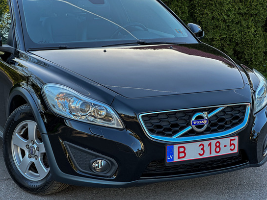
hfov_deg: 23.0
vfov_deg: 17.4
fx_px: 656
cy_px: 105
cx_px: 138
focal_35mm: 85
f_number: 2.8
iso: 40
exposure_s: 1/99
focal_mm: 9
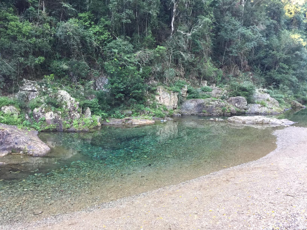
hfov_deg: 61.7
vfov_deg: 48.2
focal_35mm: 29
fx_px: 257
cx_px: 154
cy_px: 115
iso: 50
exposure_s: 1/33
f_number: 2.2
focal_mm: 4.15
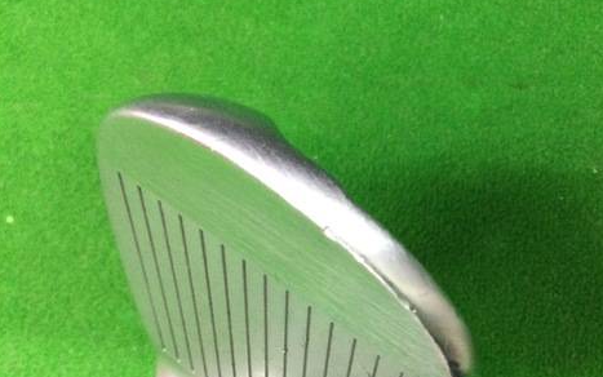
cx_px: 409
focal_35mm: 45
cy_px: 252
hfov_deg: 43.6
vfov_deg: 28.4
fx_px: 740
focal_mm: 3.3
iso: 200
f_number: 2.4
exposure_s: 1/30
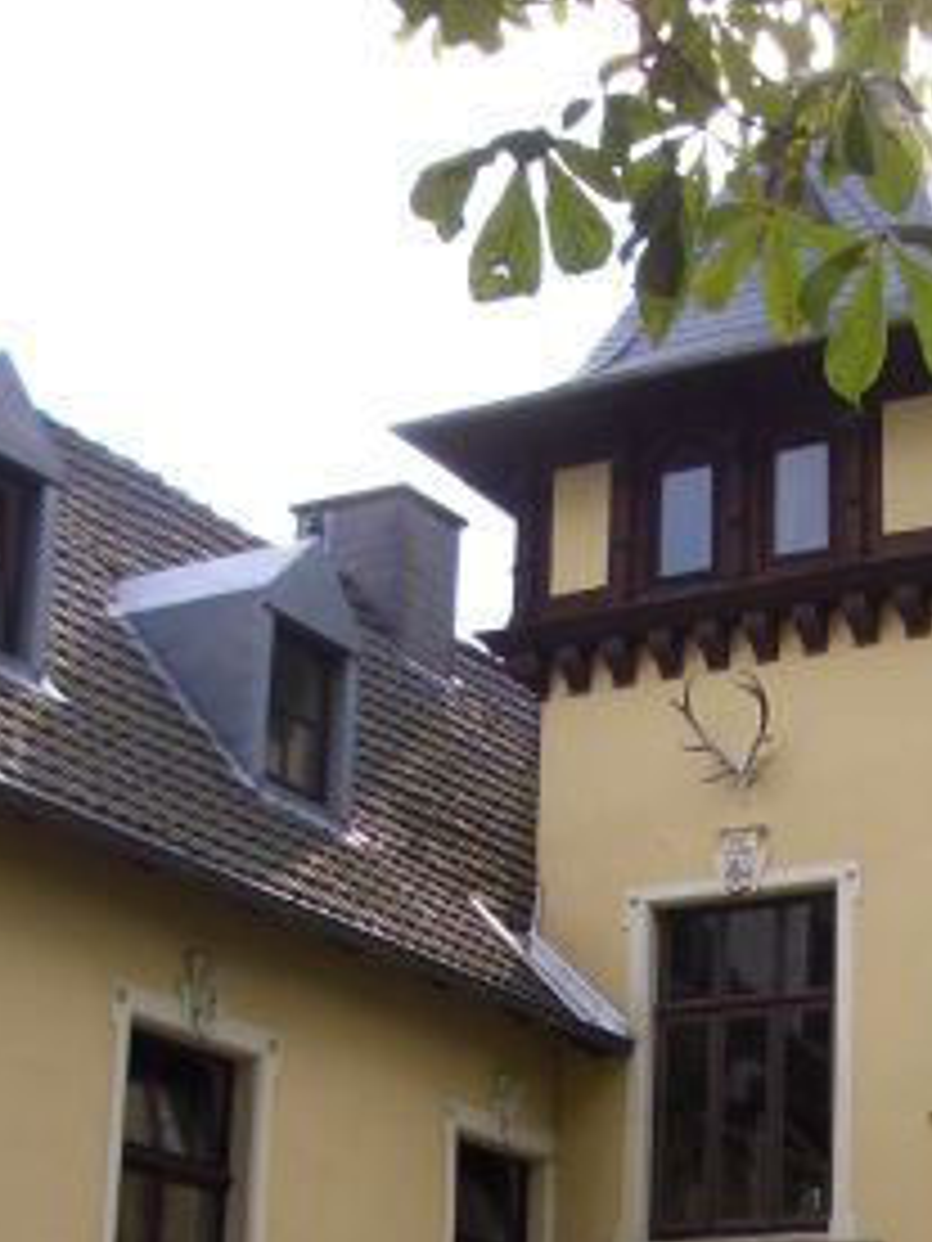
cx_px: 761
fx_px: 2728
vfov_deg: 25.0
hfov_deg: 19.2
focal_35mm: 76
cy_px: 1094
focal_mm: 5.8
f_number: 2.6
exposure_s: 1/320
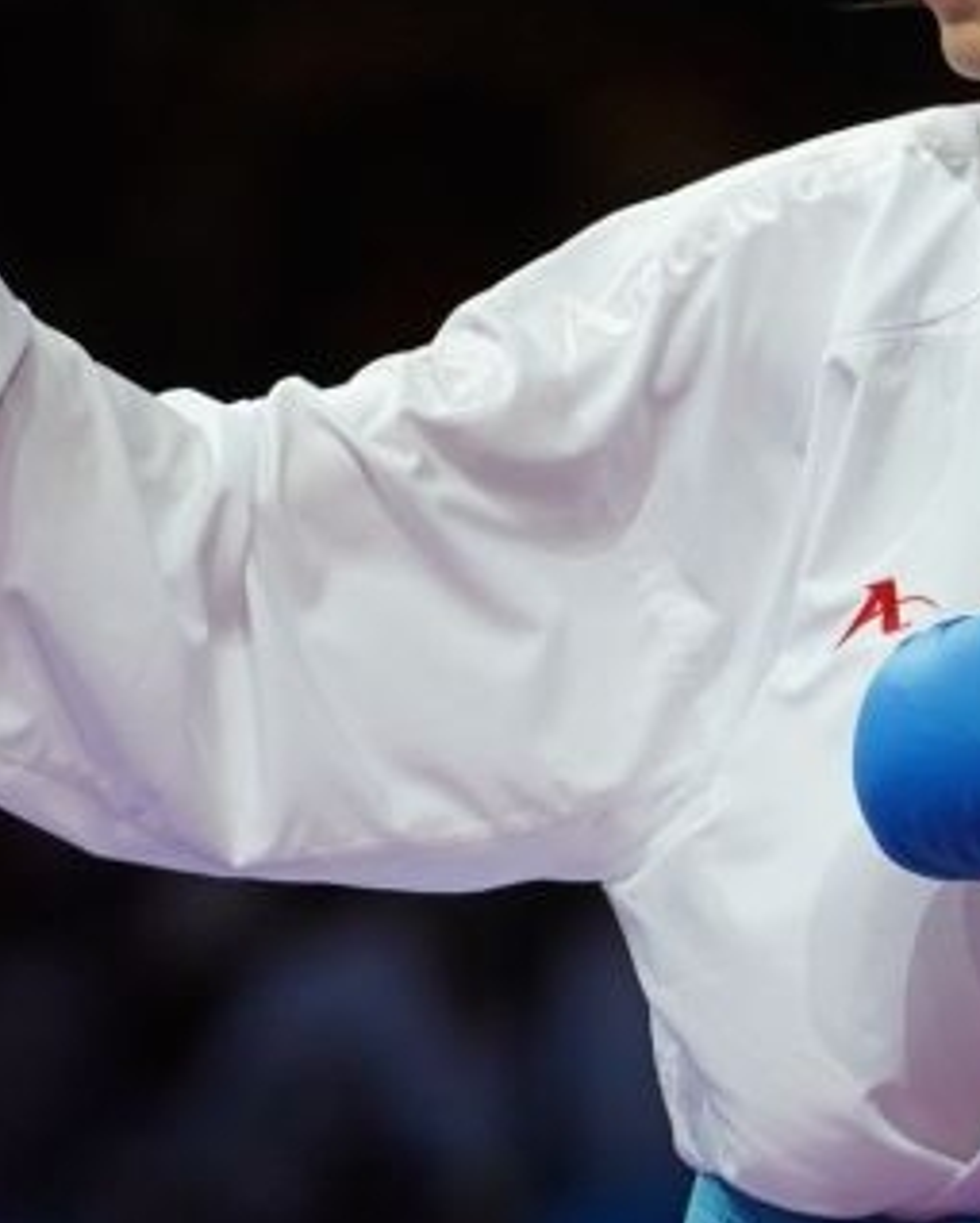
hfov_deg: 1.5
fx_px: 38448
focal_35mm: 1062
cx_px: 500
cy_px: 781
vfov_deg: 1.8
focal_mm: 200
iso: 1000
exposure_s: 1/1000
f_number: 2.8
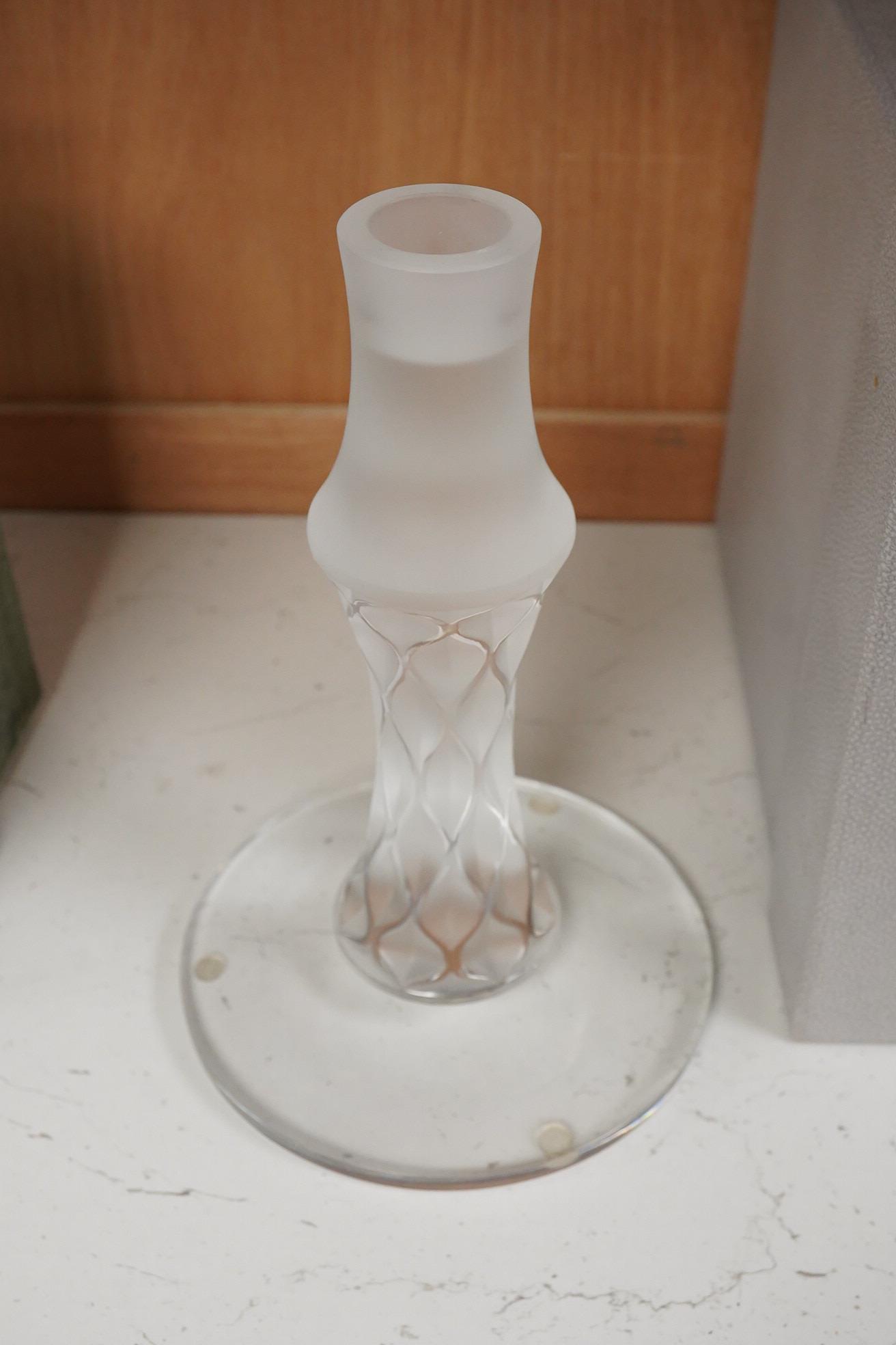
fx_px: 1680
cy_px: 672
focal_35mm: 45
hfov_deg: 29.9
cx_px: 448
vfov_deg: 43.6
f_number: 11
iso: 2500
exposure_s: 1/125
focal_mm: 30
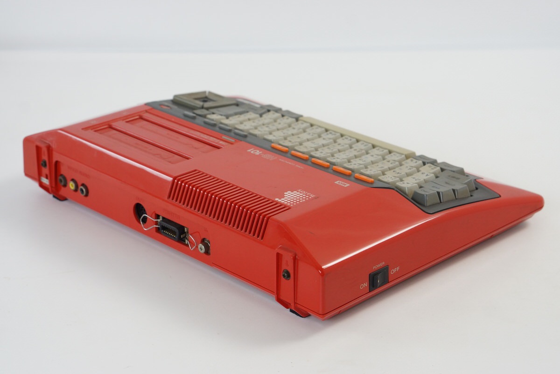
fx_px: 1167
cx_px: 280
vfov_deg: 18.2
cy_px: 187
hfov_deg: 27.0
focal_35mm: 75
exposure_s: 1/80
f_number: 6.3
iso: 640
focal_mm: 50
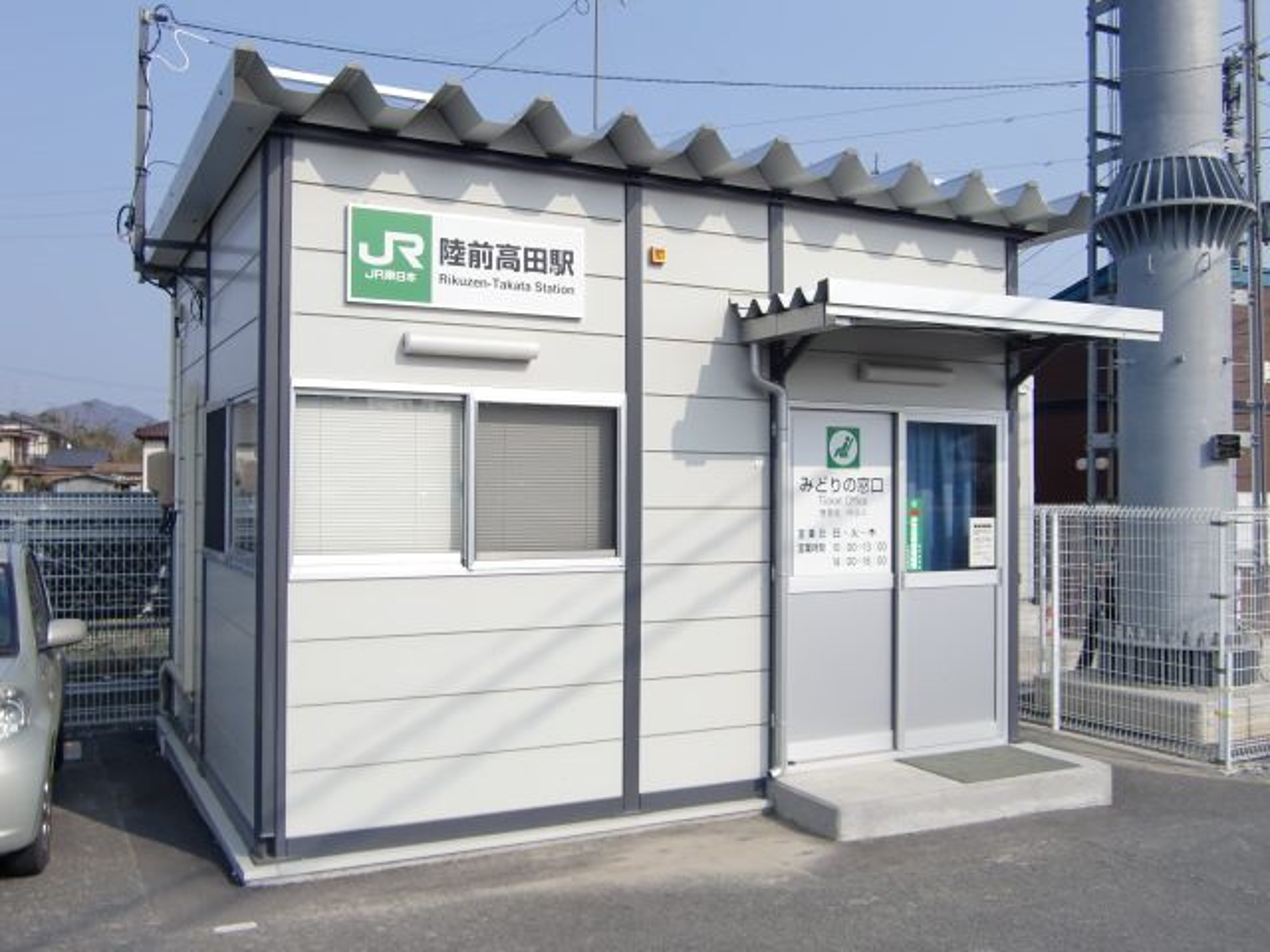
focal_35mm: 33
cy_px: 476
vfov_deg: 42.9
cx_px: 635
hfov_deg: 55.4
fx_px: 1211
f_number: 7.2
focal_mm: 5.8
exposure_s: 1/200
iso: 64
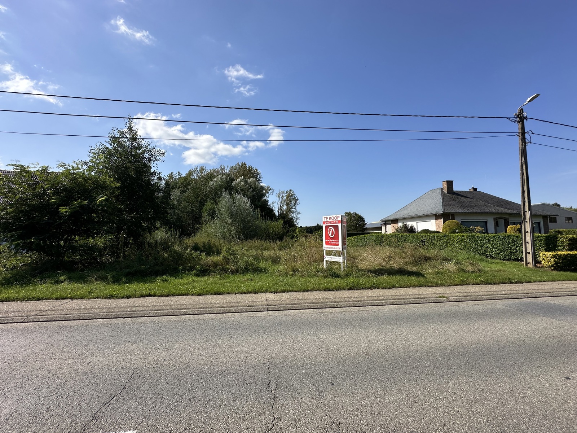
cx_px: 288
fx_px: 233
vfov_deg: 85.7
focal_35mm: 14
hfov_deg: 102.1
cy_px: 216
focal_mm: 2.22
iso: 50
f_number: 2.2
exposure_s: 1/2257
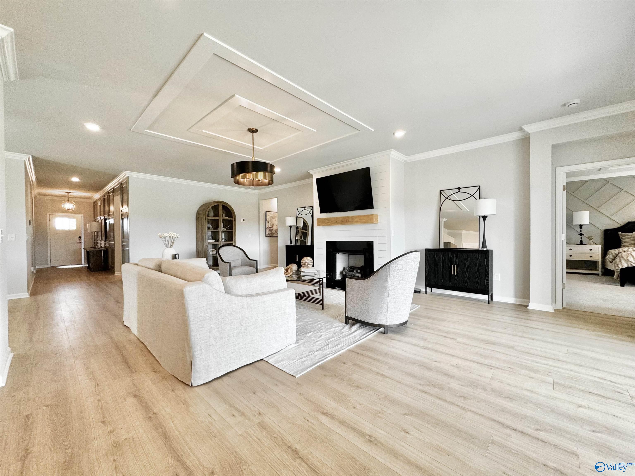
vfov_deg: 85.7
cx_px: 318
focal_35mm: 14
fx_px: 257
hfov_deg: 102.1
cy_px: 238
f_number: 2.2
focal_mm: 2.22
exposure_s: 1/120
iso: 160
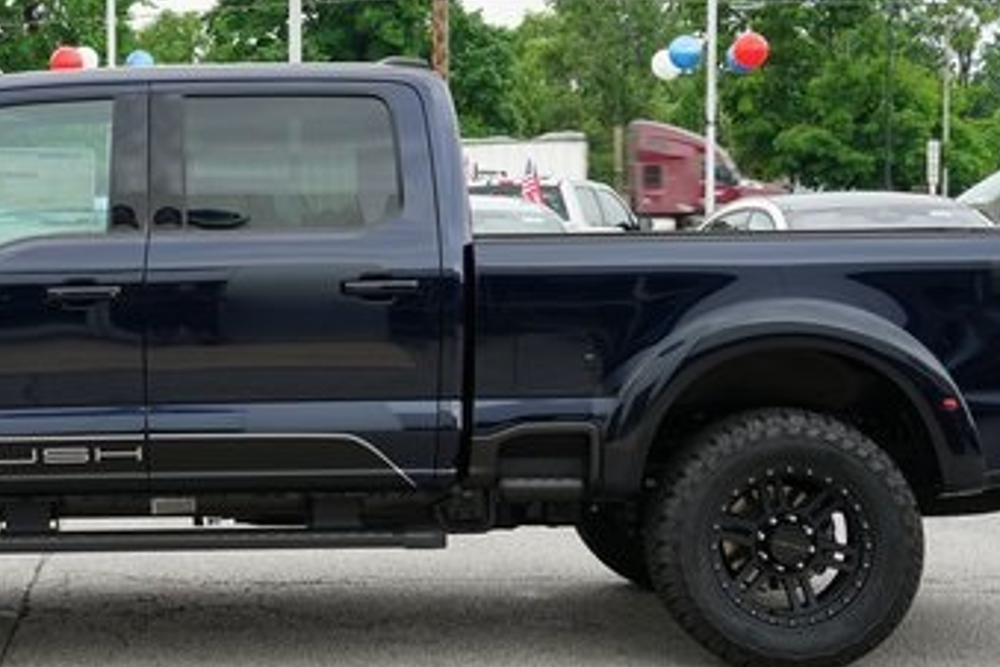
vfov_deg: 16.4
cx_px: 251
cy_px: 282
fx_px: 2305
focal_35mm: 83
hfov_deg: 24.2
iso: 100
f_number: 7.1
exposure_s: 1/80
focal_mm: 44
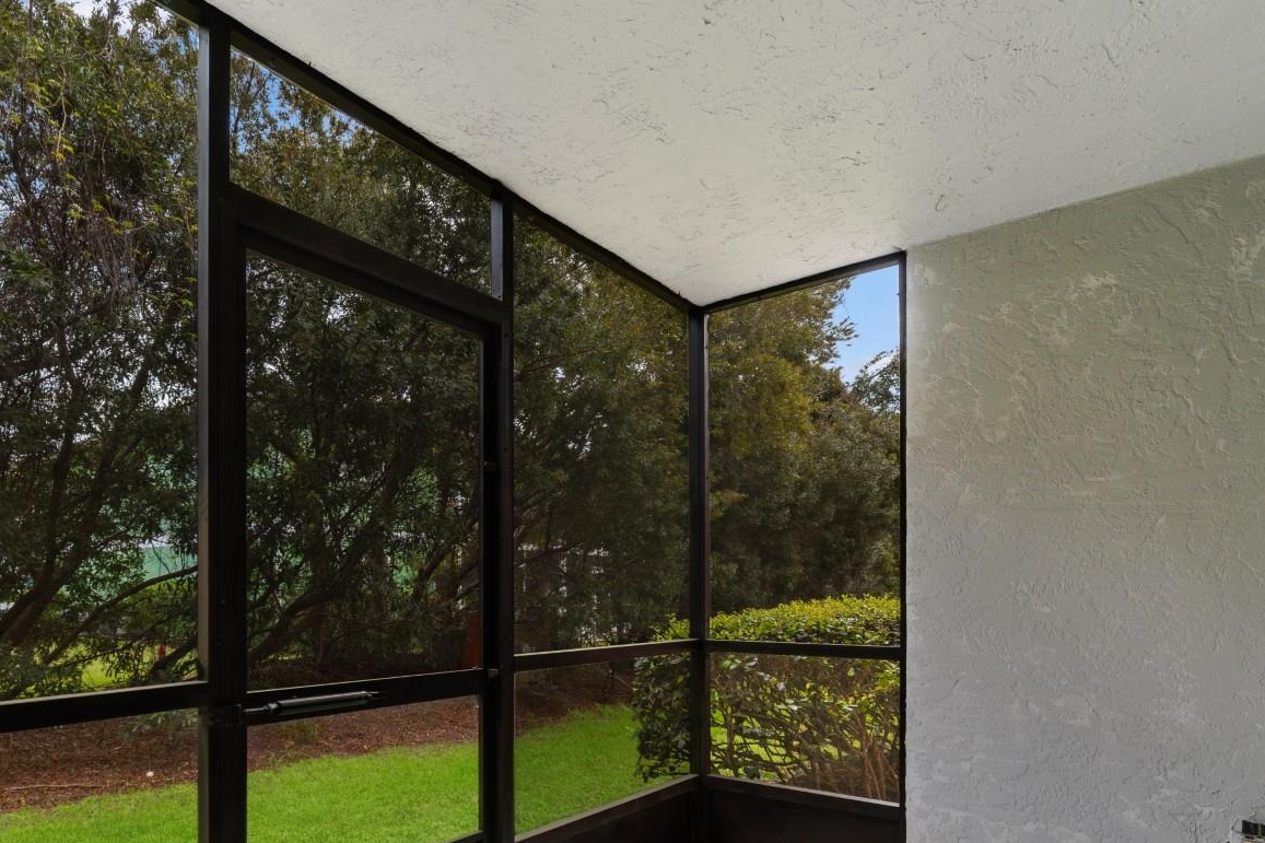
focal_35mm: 21
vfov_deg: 57.6
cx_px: 490
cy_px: 588
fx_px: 738
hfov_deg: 80.0
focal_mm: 10
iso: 100
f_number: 4.5
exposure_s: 1/80
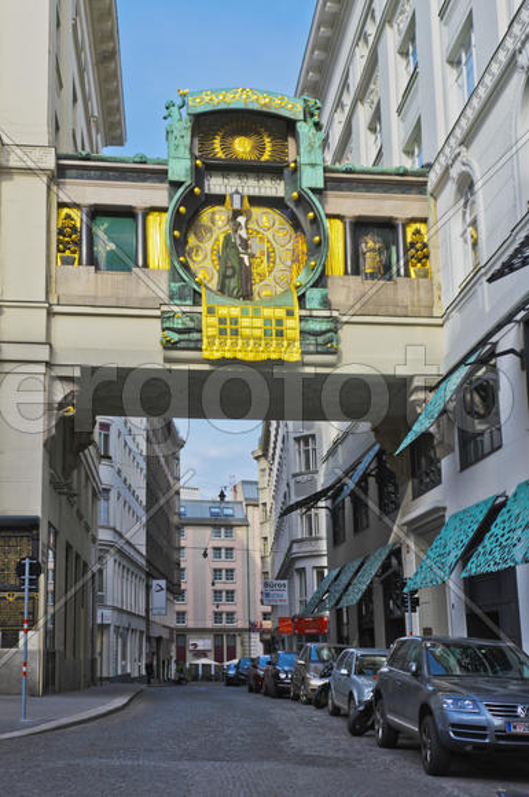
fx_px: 928
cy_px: 398
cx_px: 264
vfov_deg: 46.5
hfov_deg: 31.8
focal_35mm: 42
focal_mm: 28
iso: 100
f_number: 4
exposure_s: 1/1000
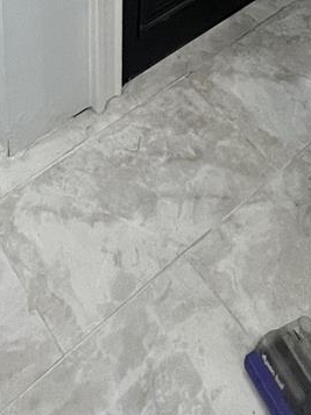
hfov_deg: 25.1
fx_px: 672
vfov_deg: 20.5
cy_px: -372
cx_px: 16
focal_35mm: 56
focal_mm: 1.57
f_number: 1.8
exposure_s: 1/60
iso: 250
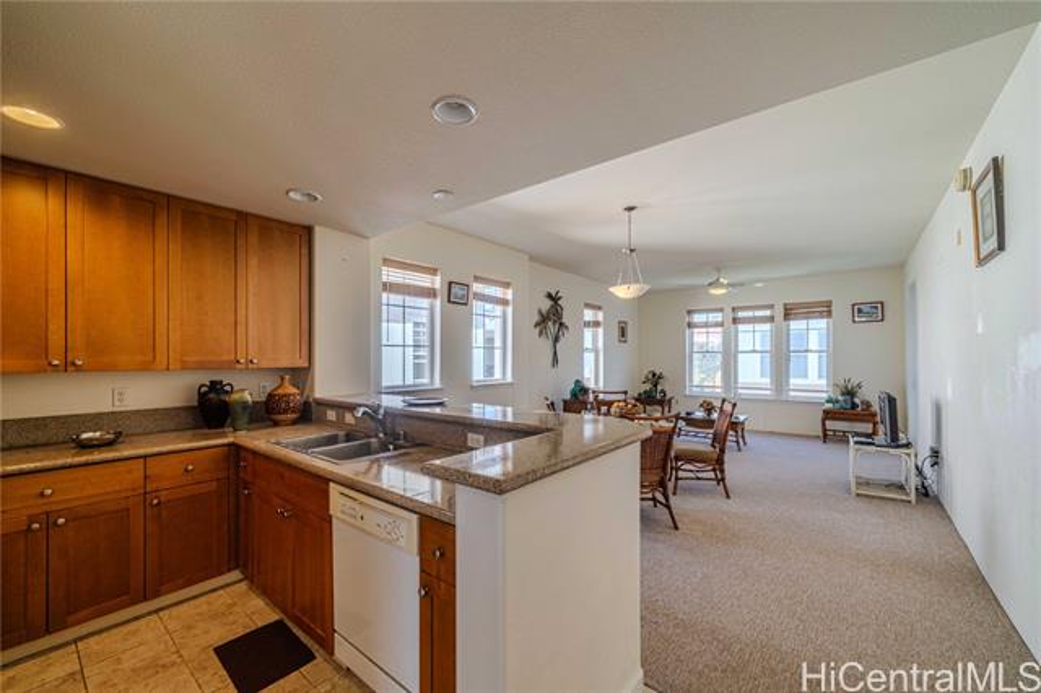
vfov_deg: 85.4
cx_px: 520
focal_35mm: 13
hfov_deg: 108.4
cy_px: 346
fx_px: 376
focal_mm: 13
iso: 100
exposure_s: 1/100
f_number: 9
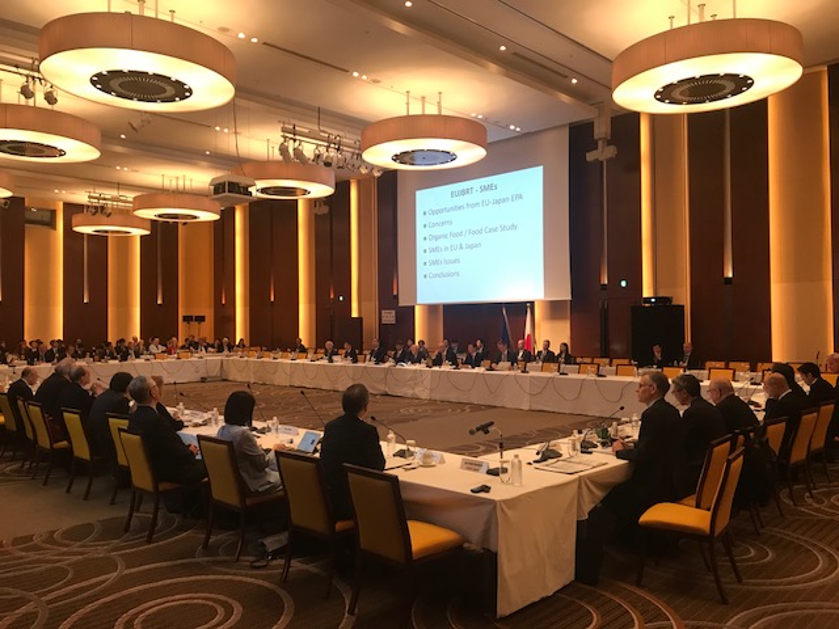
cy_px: 314
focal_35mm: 28
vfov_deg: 49.7
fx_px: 679
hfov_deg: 63.4
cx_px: 420
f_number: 1.8
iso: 40
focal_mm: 3.99
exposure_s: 1/17
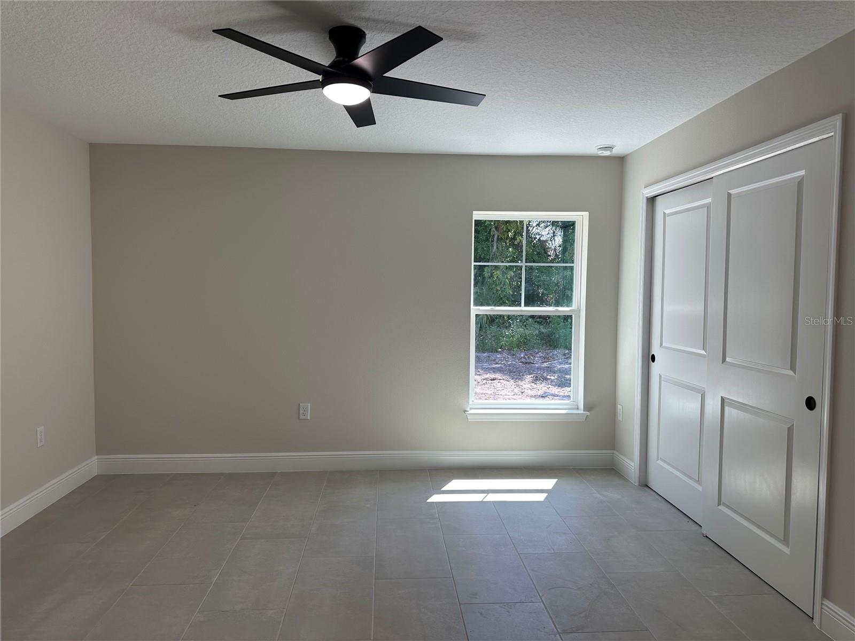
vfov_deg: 56.8
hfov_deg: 71.6
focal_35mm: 24
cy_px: 320
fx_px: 593
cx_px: 428
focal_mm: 6.86
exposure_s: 1/324
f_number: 1.78
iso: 80
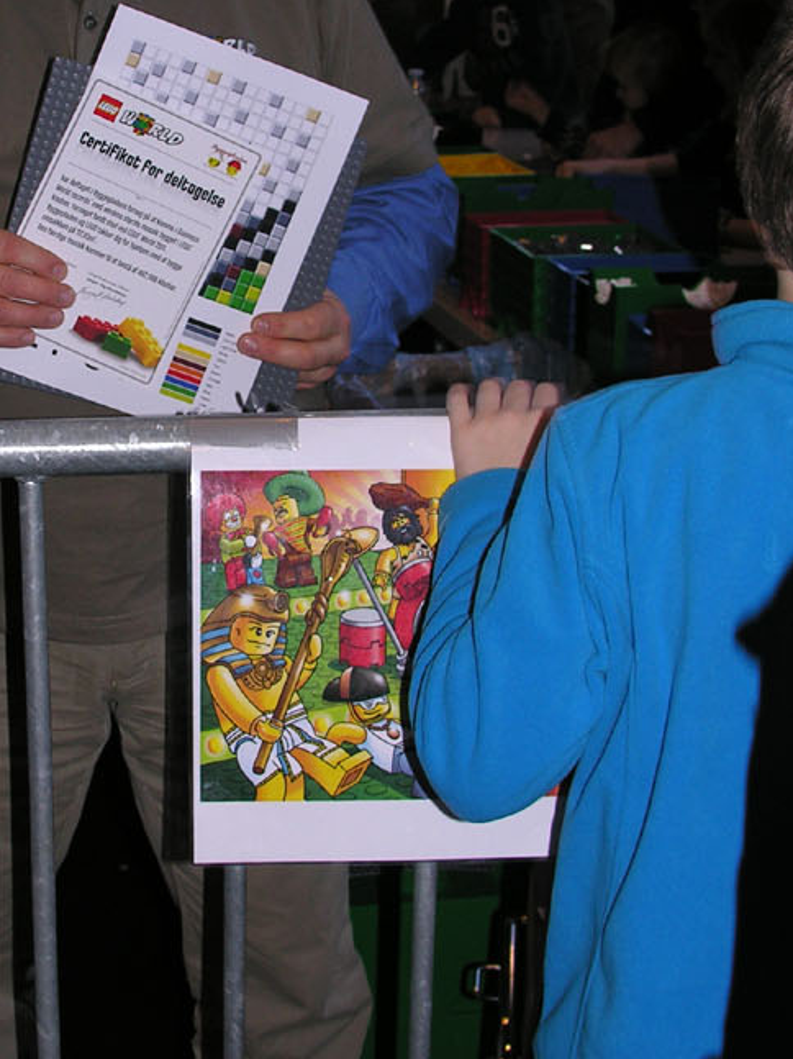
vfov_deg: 26.2
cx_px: 144
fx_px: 2262
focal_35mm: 74
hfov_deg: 19.7
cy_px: 342
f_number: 2.8
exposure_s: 1/60.1
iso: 50
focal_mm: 8.9
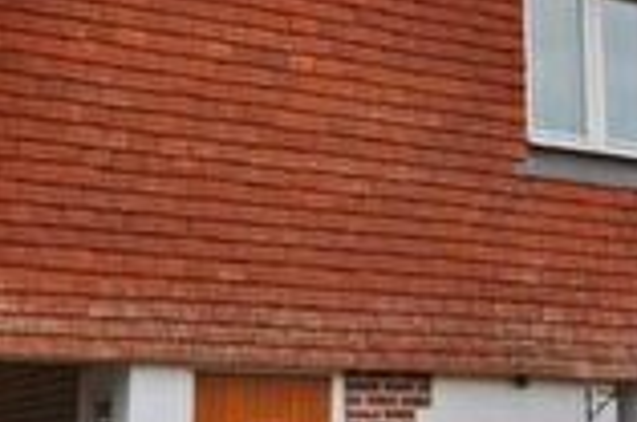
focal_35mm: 67
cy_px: 154
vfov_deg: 20.2
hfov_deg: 30.1
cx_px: 373
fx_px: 1183
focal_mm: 10
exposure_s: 1/250
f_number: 8
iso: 100
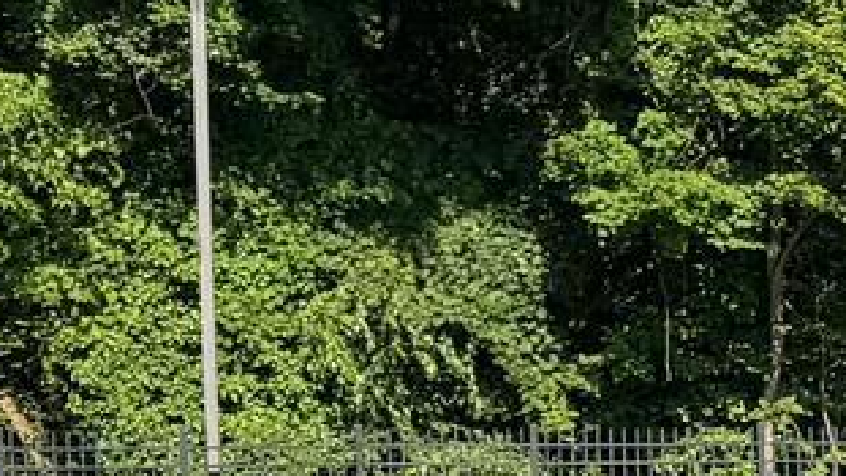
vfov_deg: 7.0
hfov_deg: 9.7
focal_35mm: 172
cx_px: 2527
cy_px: 642
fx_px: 3859
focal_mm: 6.76
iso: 80
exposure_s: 1/2370
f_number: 1.78
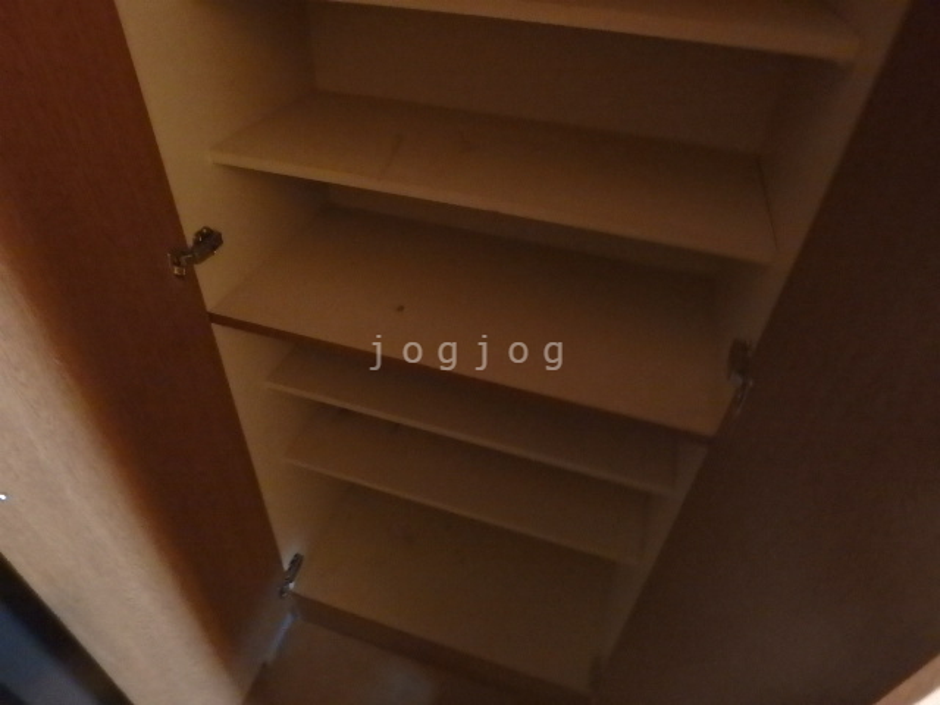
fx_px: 570
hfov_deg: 79.0
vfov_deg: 63.4
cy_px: 352
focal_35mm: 21
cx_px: 470
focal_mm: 3.7
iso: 1600
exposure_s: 1/3
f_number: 3.5
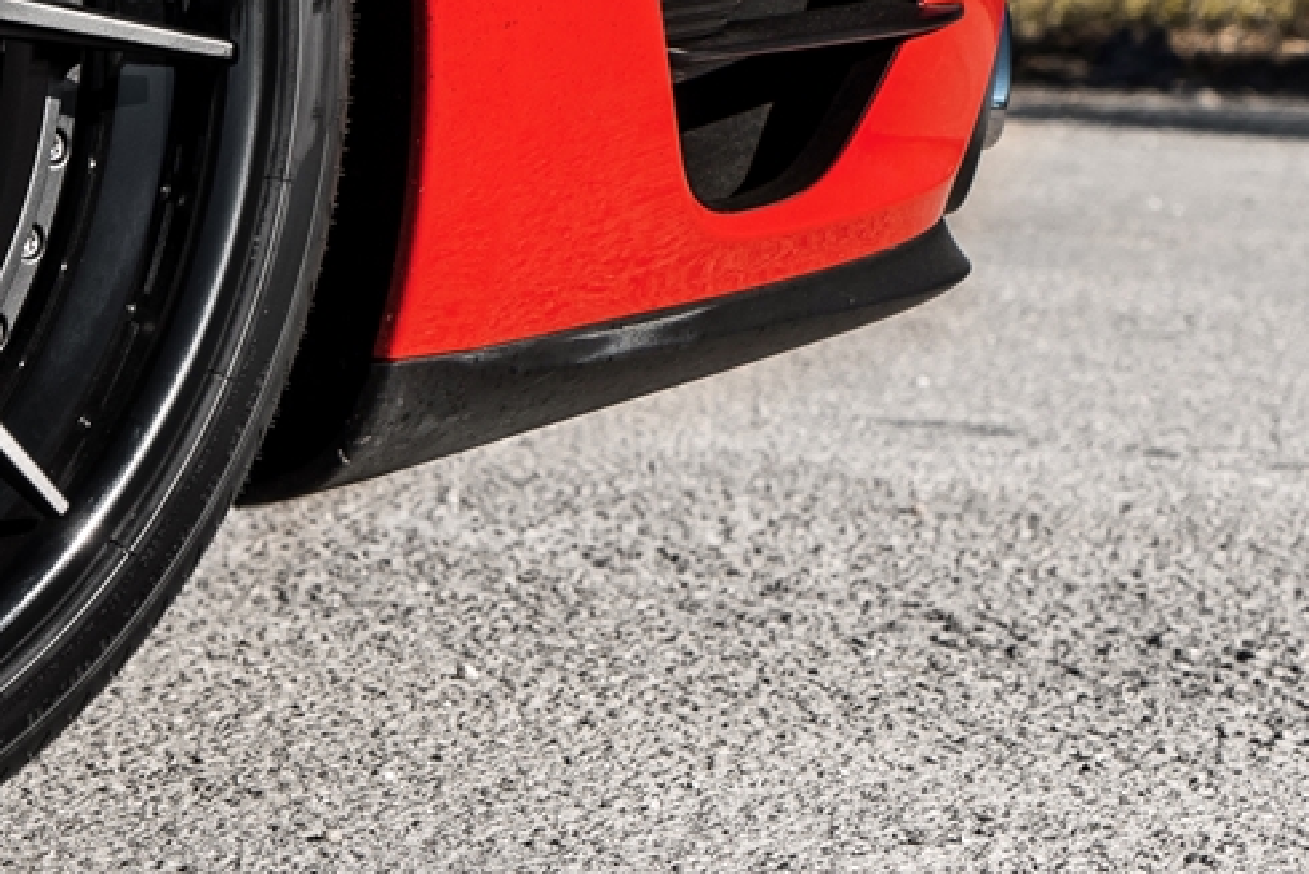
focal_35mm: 243
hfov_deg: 8.3
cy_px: -441
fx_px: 8838
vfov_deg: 5.6
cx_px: -433
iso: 80
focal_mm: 62
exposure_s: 1/160
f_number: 6.3
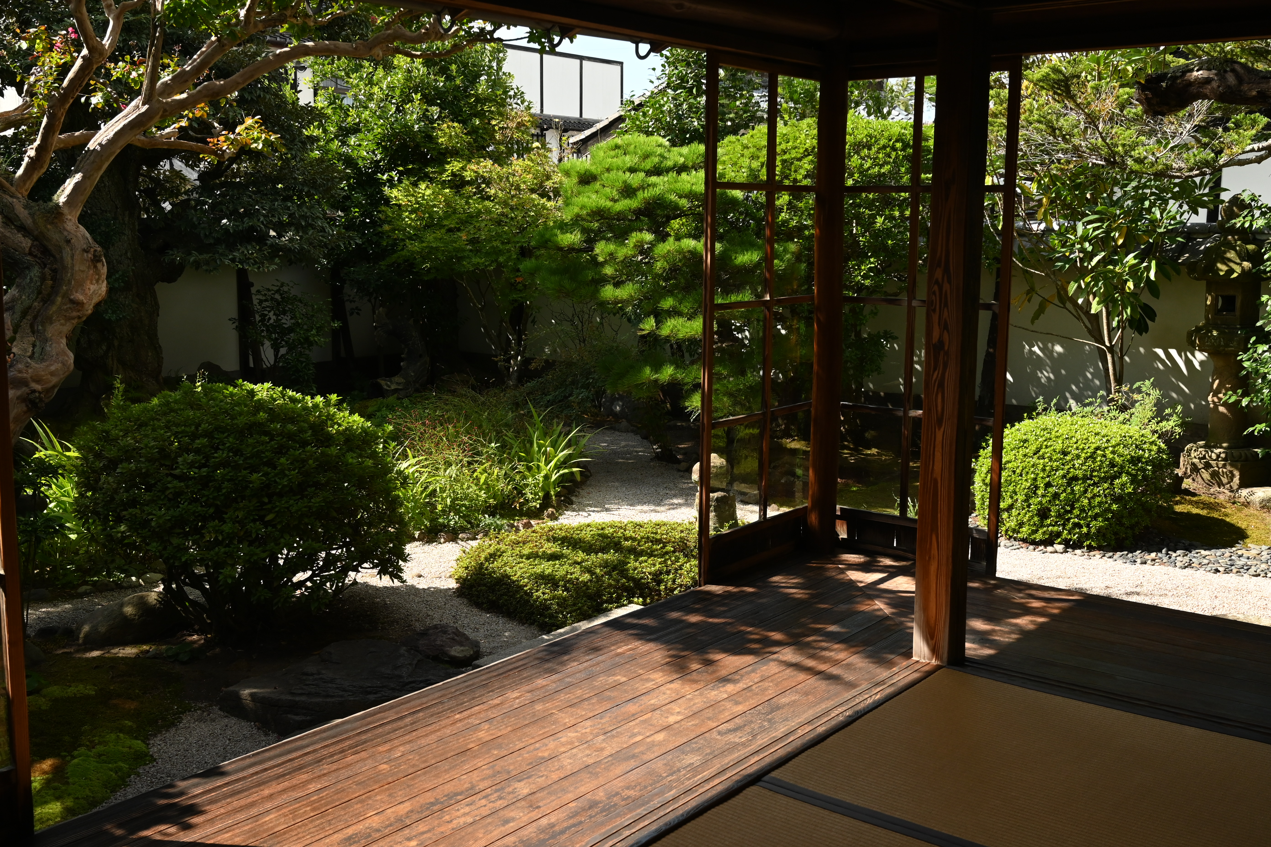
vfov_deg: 36.9
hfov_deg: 53.1
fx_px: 1271
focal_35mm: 36
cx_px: 636
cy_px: 424
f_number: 7.1
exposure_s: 1/500
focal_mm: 24
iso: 400
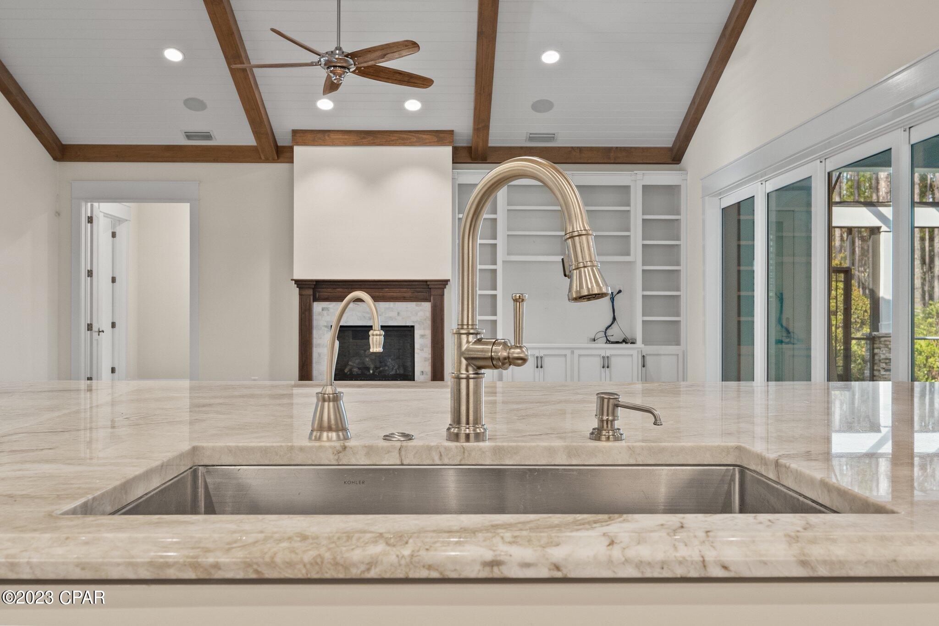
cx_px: 470
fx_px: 782
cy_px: 313
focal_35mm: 30
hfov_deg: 61.9
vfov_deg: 43.6
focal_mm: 20.3
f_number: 8
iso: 640
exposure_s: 1/1.25
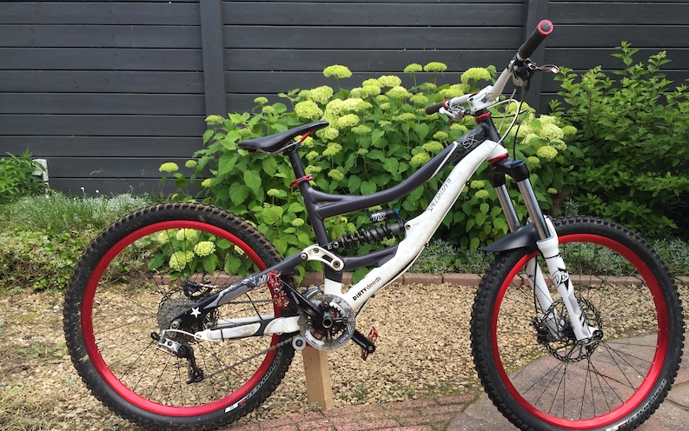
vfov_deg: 40.5
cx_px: 344
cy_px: 255
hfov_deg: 61.2
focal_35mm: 31
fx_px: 582
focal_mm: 4.15
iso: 32
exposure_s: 1/659
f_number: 2.2
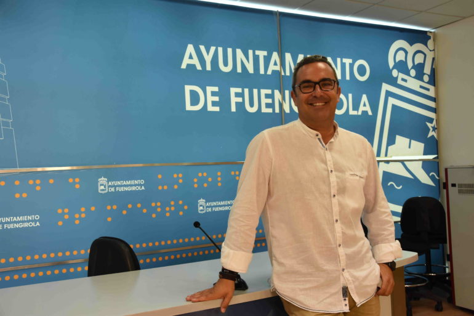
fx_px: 494
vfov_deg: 35.5
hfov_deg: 51.3
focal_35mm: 38
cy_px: 158
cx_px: 237
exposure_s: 1/160
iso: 800
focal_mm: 25
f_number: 6.3
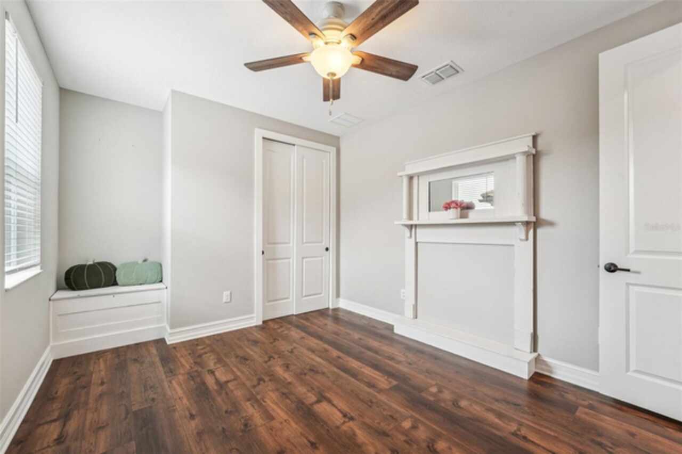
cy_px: 227
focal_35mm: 14
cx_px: 341
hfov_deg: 104.3
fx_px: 265
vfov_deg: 81.1
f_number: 8
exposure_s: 1/8
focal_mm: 14
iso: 200
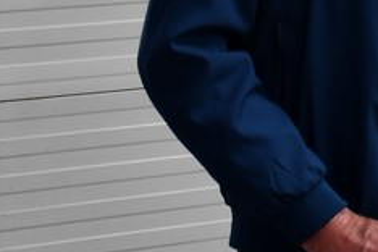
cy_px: -149
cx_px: 772
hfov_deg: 7.9
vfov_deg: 5.5
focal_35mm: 249
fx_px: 2614
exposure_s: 1/250
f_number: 4.2
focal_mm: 38
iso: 500
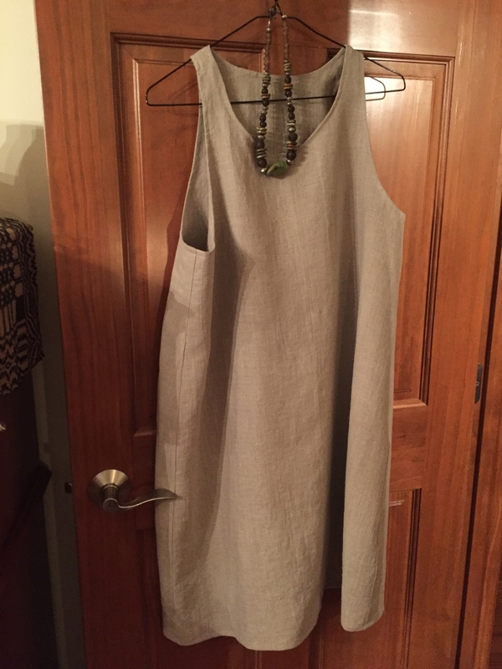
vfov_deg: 61.7
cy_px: 334
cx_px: 251
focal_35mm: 29
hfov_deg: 48.2
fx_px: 561
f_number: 2.2
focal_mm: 4.15
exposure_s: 1/15
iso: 640
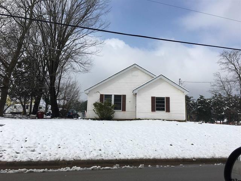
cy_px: 90
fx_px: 202
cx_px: 120
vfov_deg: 48.2
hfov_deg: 61.7
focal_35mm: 29
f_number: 2.2
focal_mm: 4.15
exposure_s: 1/3077
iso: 25
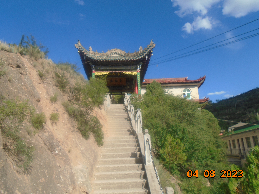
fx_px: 195
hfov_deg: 67.3
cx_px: 130
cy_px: 97
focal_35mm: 26
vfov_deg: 53.1
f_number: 8
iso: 100
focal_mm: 4.6
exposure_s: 1/160
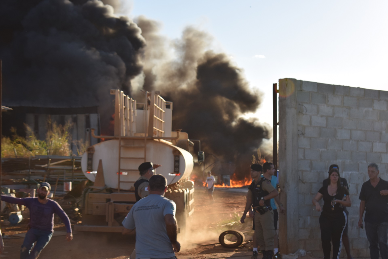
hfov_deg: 24.6
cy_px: 130
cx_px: 194
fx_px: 889
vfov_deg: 16.6
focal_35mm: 82
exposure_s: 1/200
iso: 100
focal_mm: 55
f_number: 9
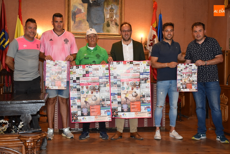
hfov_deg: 38.8
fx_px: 326
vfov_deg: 26.5
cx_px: 115
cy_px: 77
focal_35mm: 51
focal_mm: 34
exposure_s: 1/80
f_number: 4.5
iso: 800
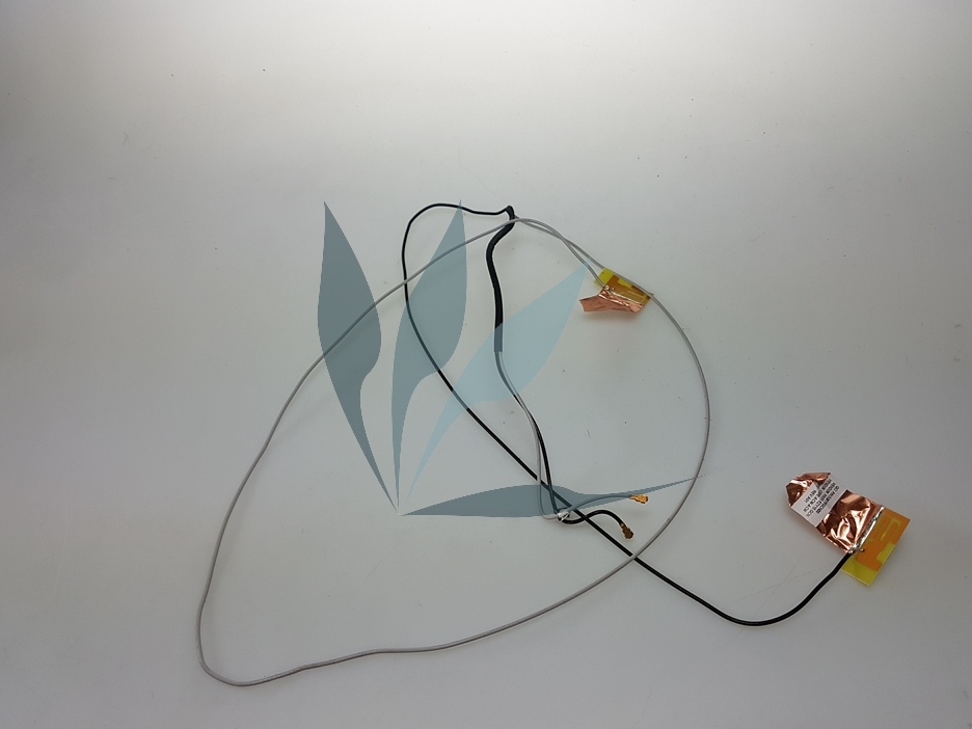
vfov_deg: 49.7
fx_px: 786
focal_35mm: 28
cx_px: 504
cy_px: 384
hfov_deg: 63.4
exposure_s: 1/157
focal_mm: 4.2
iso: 40
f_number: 1.7
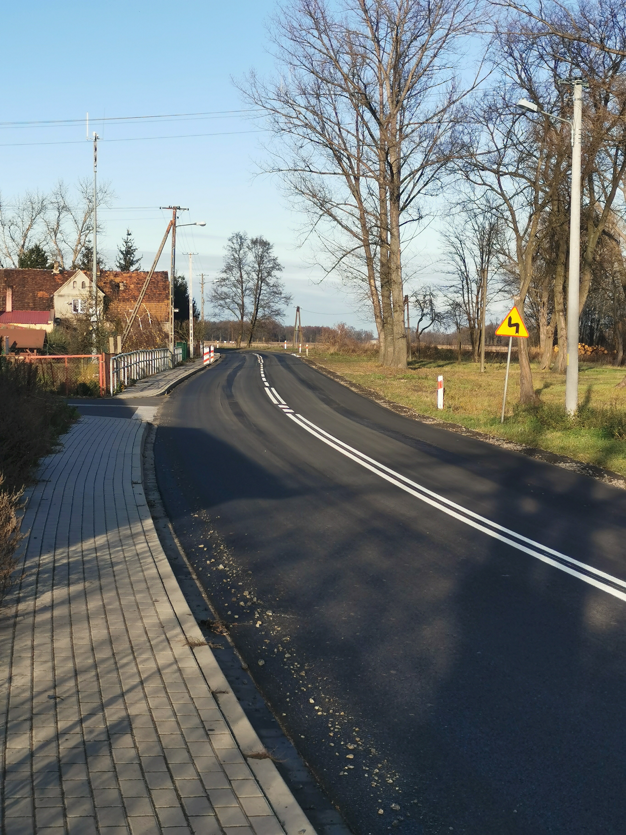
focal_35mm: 59
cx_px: 313
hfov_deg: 24.8
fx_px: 1423
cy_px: 418
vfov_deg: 32.7
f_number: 1.8
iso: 50
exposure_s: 1/1733
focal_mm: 5.58
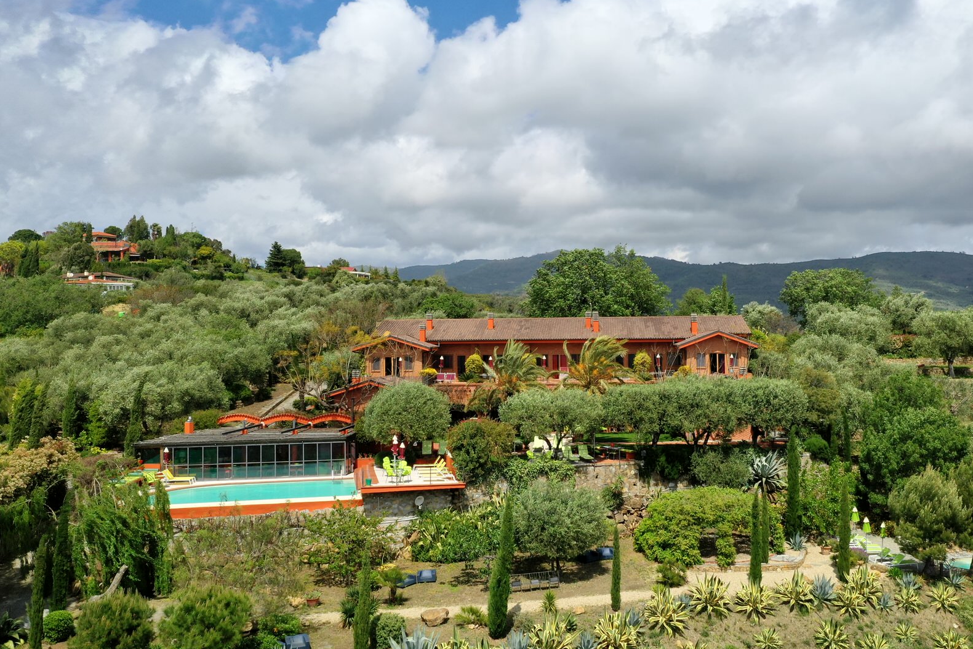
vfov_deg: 38.9
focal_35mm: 34
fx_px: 919
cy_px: 321
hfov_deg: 55.4
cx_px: 580
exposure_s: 1/640
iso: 100
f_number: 6.3
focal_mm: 10.26
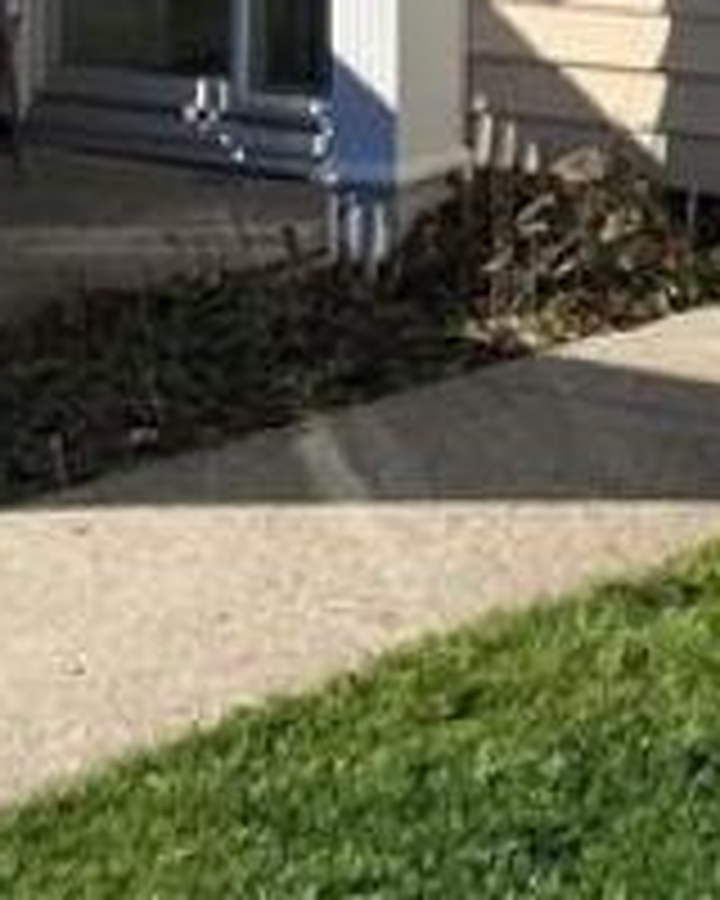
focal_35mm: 131
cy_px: -720
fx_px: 3489
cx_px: 986
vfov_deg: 13.2
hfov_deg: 11.4
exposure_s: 1/2667
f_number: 1.8
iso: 25
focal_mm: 3.99
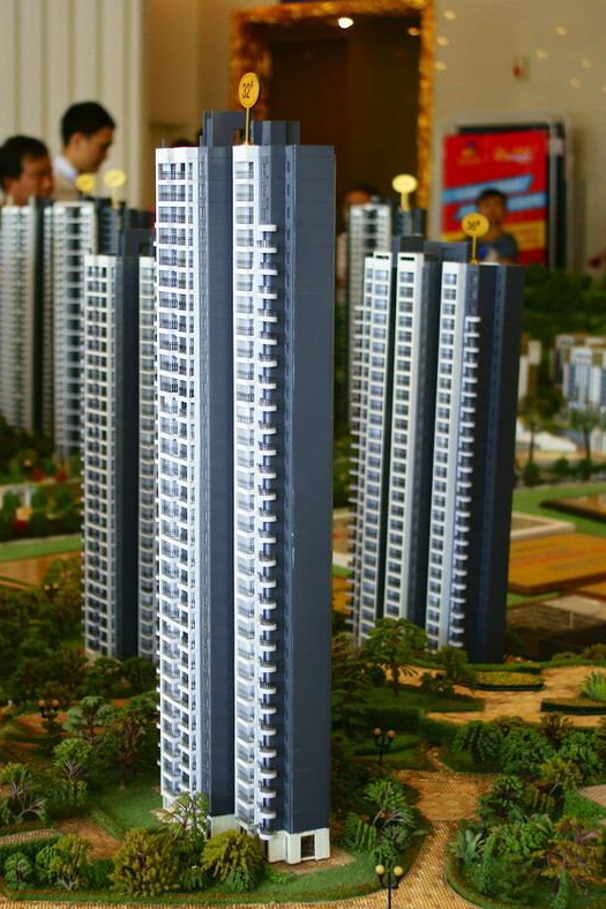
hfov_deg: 21.2
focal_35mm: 64
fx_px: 1615
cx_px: 244
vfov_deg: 31.4
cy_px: 457
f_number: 2.8
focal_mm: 28
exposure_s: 1/250
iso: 200
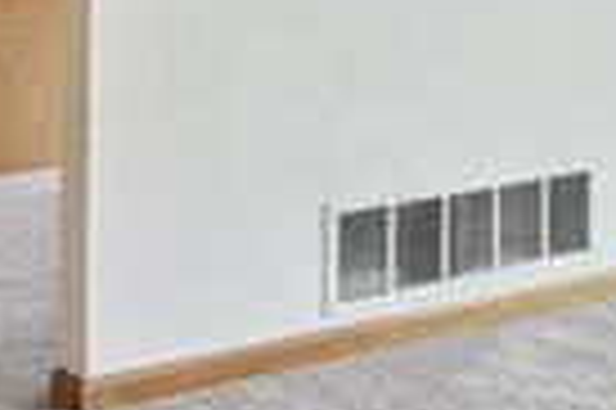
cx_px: 679
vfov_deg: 12.0
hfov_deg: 17.6
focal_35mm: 112
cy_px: -36
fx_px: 1914
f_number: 8
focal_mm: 10
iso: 640
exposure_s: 1/125
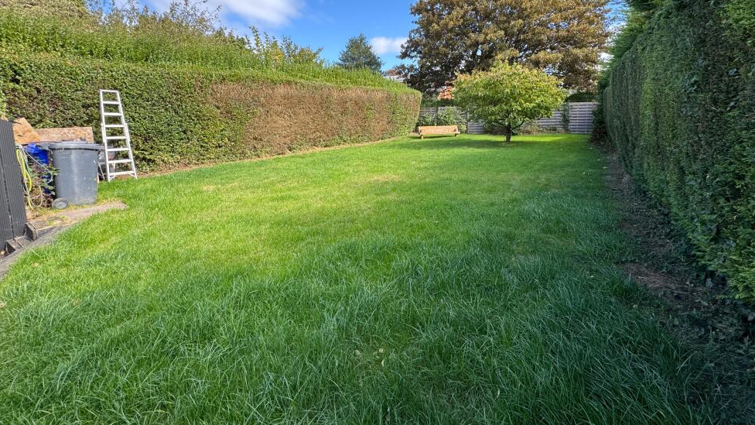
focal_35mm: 16
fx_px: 320
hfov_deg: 99.3
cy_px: 146
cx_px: 388
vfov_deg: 65.5
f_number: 2.2
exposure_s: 1/356
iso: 40
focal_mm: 2.22
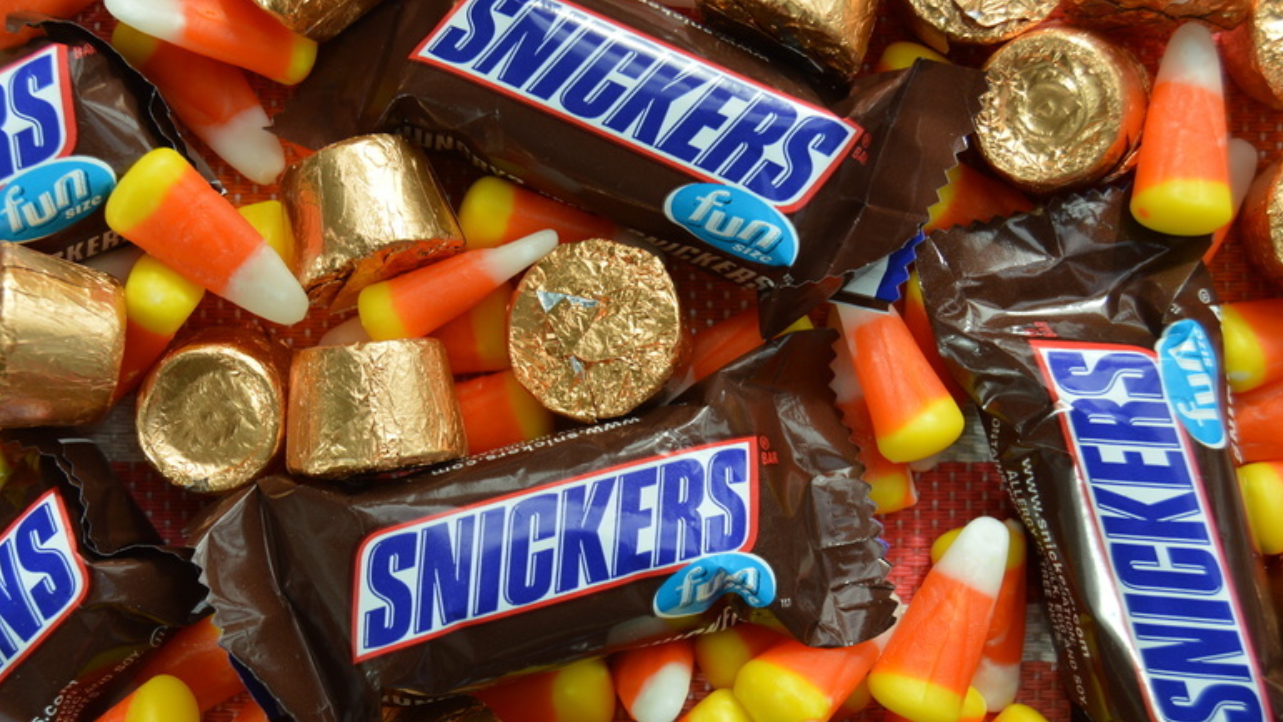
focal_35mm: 58
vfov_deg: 20.8
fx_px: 1960
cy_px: 407
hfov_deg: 36.1
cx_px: 527
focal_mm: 31
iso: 100
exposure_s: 1/250
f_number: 8
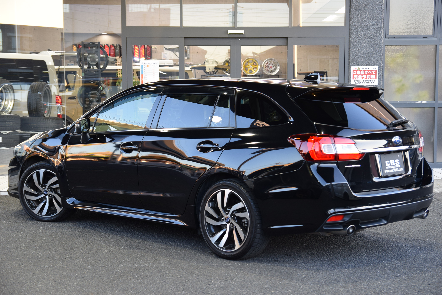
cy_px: 148
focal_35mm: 60
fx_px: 737
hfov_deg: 33.4
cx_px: 221
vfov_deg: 22.7
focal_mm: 40
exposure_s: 1/100
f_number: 5
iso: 400
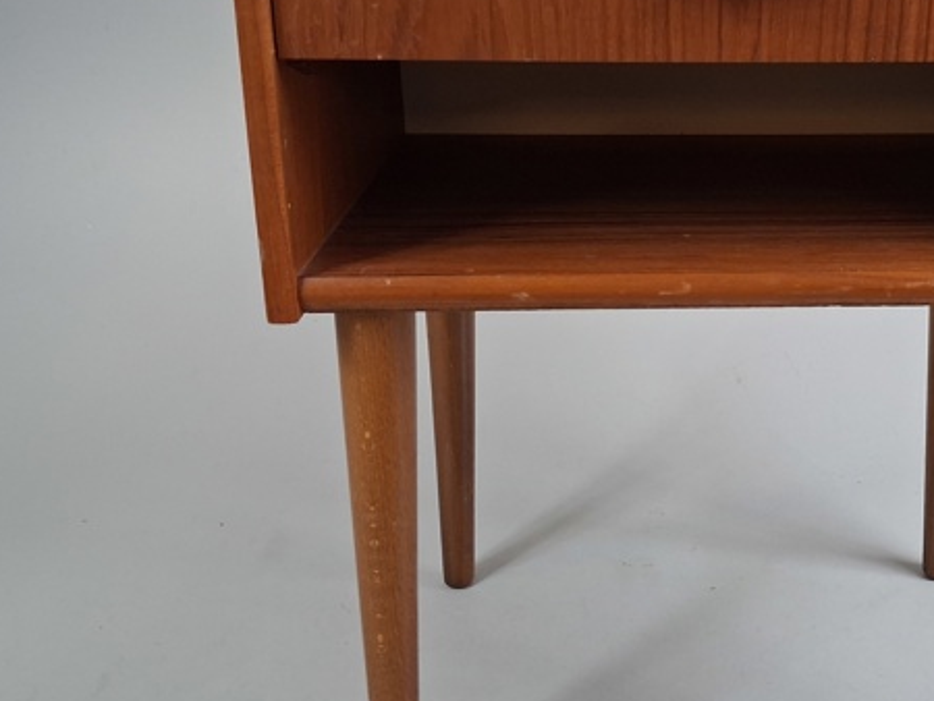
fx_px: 1296
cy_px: 292
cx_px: 716
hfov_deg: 38.5
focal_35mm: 48
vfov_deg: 30.2
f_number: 1.8
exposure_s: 1/50
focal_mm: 4
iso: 320
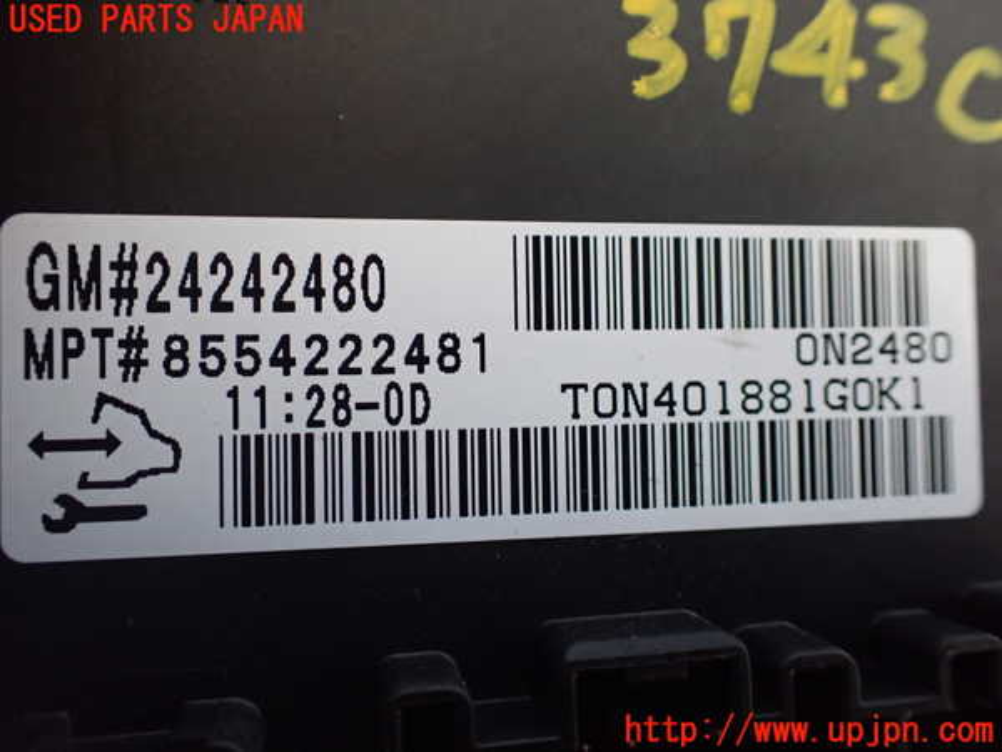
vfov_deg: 46.8
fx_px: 868
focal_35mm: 30
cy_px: 376
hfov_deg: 60.0
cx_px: 501
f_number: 2.3
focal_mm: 5.4
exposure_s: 1/80
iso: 800
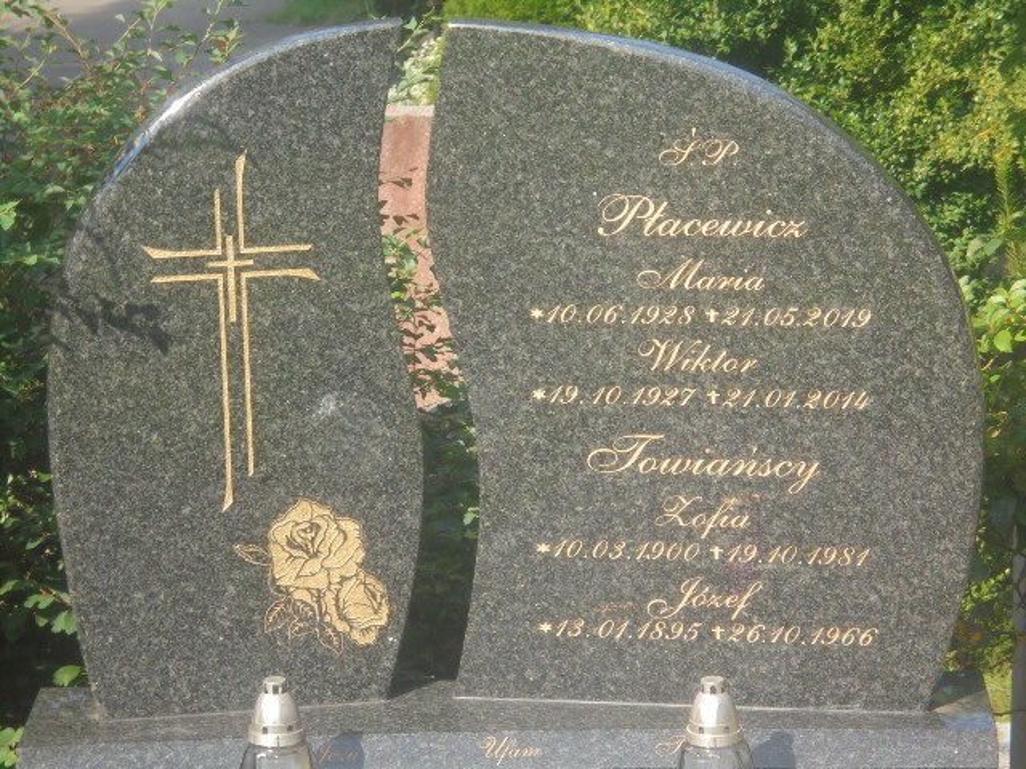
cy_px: 384
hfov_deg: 12.7
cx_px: 513
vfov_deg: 9.5
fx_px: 4624
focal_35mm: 156
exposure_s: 1/160
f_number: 6.5
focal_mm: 27.6
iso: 100
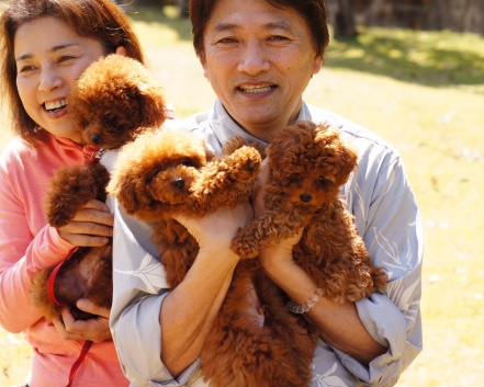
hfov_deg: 18.8
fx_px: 1461
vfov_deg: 15.1
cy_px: 179
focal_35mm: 102
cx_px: 211
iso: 100
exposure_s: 1/250
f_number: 4
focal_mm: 50
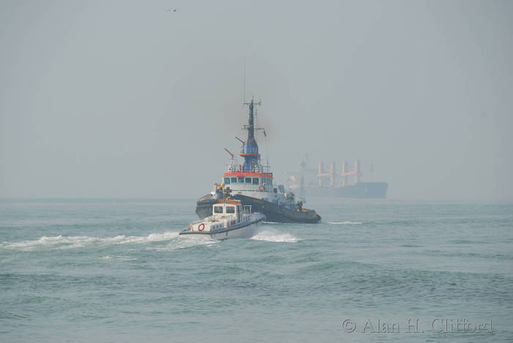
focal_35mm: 300
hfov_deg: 6.9
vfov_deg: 4.6
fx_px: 4278
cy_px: 172
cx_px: 256
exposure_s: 1/320
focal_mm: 200
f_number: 8
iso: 100
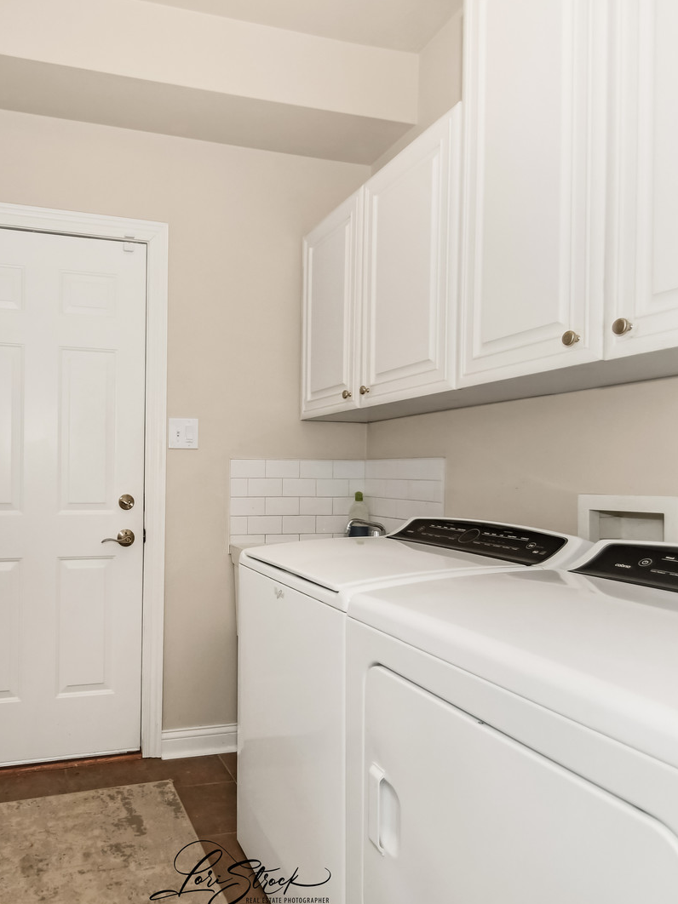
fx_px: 575
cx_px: 190
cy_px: 456
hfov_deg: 58.6
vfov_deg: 76.4
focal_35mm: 22
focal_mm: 10
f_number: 8
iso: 400
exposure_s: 1/1250
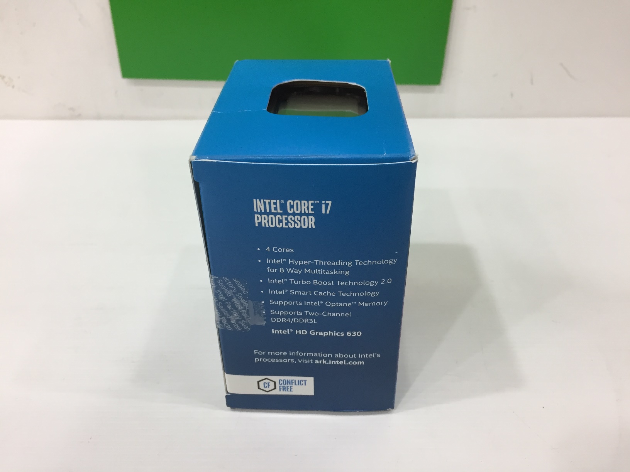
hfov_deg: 61.7
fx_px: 528
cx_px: 315
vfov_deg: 48.2
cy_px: 236
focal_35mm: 29
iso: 80
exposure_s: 1/33
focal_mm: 4.15
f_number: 2.2
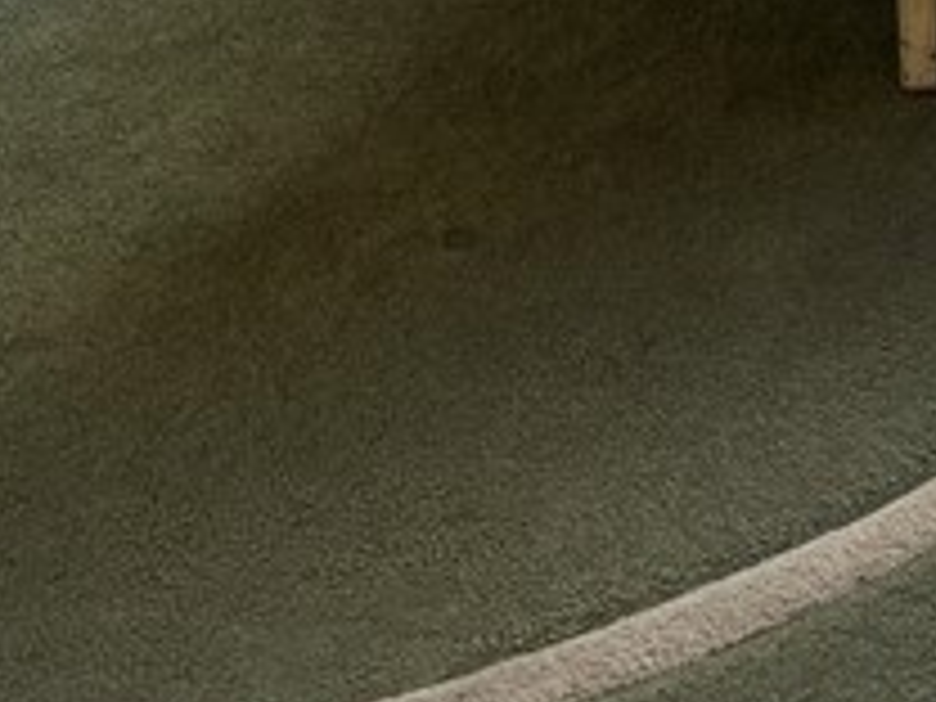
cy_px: -891
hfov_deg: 14.8
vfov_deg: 10.3
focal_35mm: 128
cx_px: 1170
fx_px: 3461
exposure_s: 1/120
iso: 125
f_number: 1.6
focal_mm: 5.96
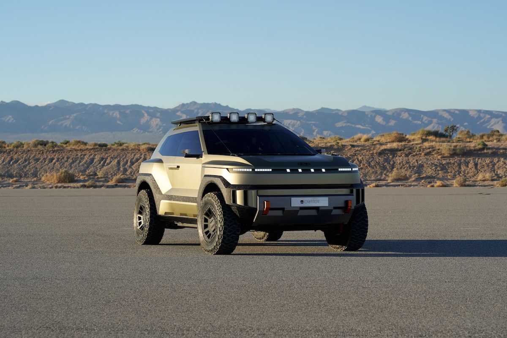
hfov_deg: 23.9
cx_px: 254
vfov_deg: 16.1
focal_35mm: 85
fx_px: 1197
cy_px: 169
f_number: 5
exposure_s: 1/400
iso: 100
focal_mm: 85
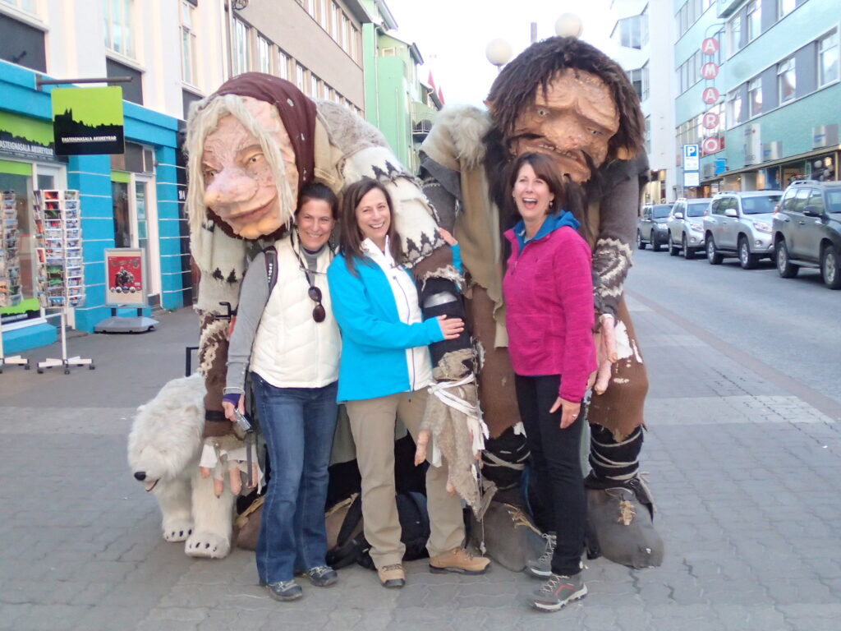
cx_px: 420
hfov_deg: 49.0
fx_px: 923
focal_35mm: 38
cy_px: 316
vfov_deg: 37.7
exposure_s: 1/80
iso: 800
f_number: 2.7
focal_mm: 6.86
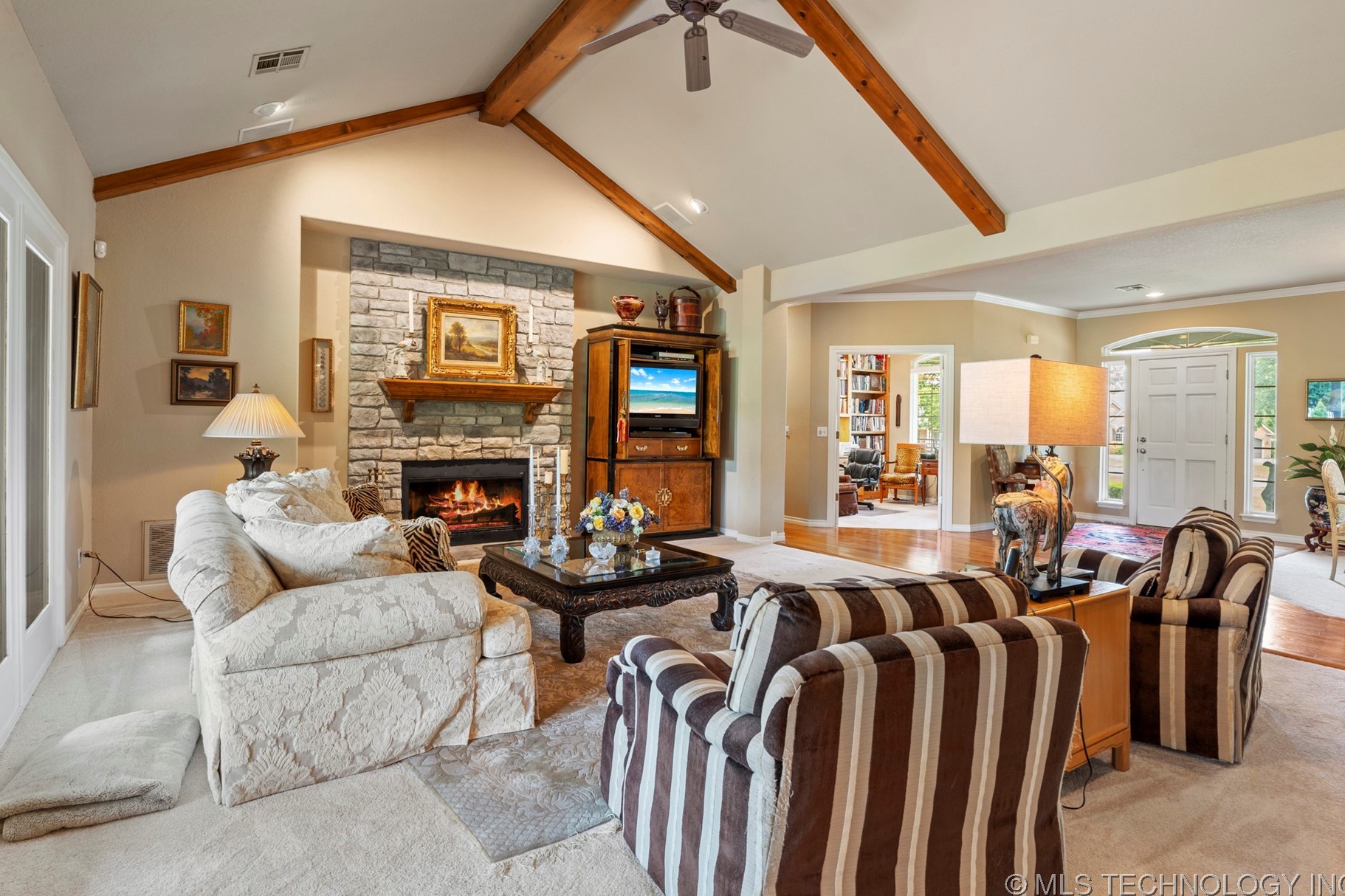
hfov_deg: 86.6
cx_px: 683
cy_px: 413
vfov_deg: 64.1
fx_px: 714
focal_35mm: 19
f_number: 8
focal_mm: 17.1
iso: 250
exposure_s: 1.3
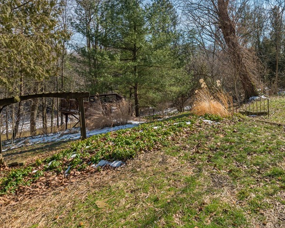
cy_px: 64
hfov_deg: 68.0
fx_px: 202
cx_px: 193
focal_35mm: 24
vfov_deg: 56.6
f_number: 9
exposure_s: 1/1000
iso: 200
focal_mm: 14
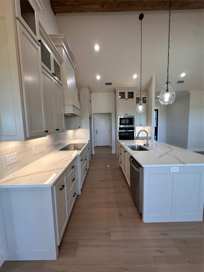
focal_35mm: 14
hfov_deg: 85.7
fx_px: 110
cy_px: 136
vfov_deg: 102.1
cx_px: 102
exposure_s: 1/120
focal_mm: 2.22
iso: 125
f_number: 2.2
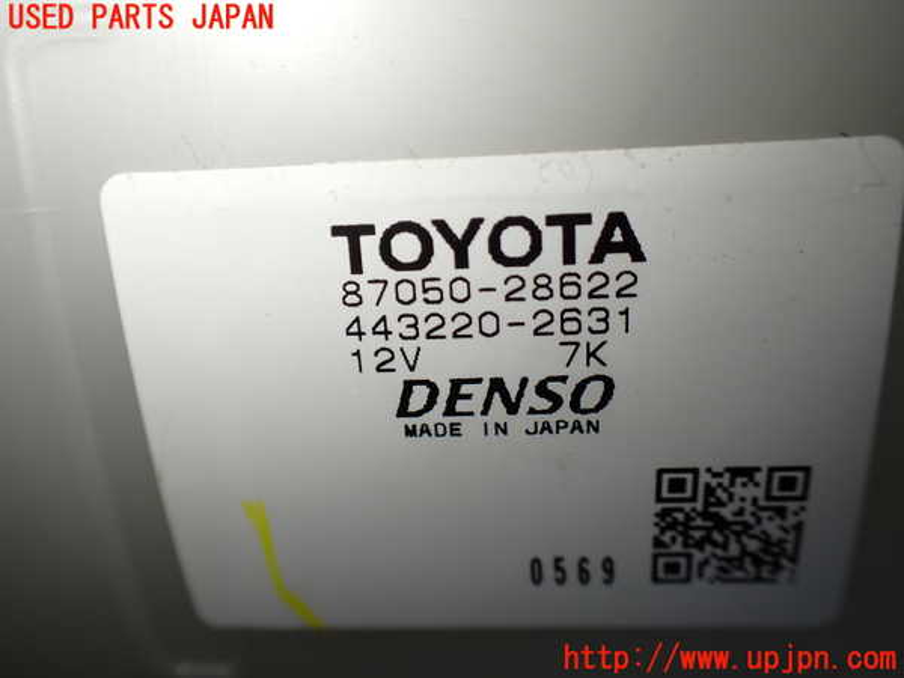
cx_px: 452
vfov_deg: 46.8
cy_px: 339
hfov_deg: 60.0
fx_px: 783
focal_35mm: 30
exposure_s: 1/160
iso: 100
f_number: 2.3
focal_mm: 5.4
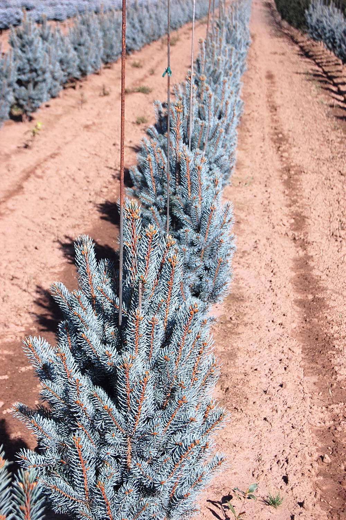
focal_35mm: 82
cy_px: 260
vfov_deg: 24.6
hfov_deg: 16.5
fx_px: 1191
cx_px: 173
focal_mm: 55
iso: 200
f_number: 8
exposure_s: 1/200
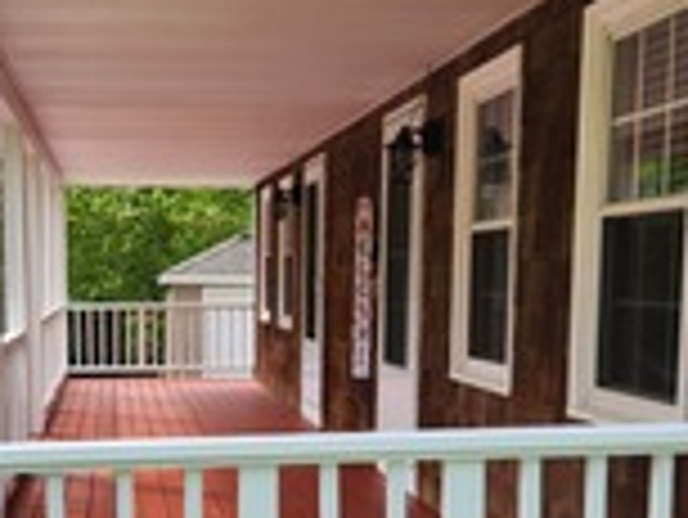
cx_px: 202
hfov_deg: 31.8
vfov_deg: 24.2
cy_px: 396
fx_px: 1193
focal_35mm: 60
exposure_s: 1/468
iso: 20
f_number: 1.8
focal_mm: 5.4
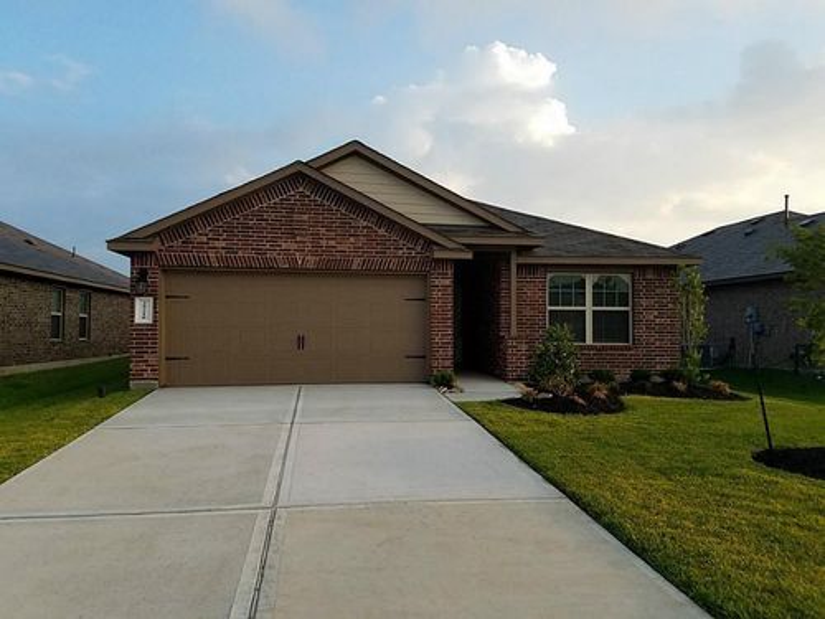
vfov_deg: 53.1
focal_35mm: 26
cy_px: 310
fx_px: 620
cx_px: 412
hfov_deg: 67.3
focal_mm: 4.2
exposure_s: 1/864
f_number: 1.7
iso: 50
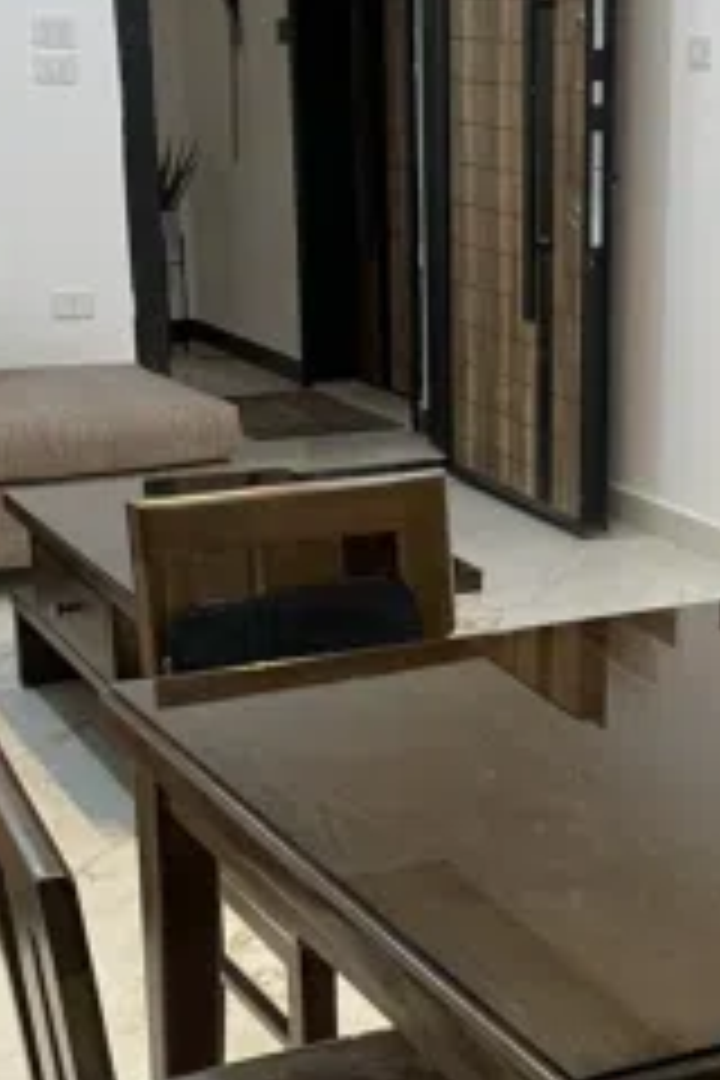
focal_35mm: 72
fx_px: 2160
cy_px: 801
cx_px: 531
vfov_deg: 27.7
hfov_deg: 18.8
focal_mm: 4.2
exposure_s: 1/50
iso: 160
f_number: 1.6
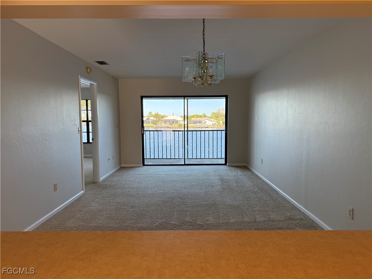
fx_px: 258
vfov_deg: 56.8
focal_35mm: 24
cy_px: 140
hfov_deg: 71.6
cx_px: 186
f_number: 1.78
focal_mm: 6.76
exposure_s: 1/235
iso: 125
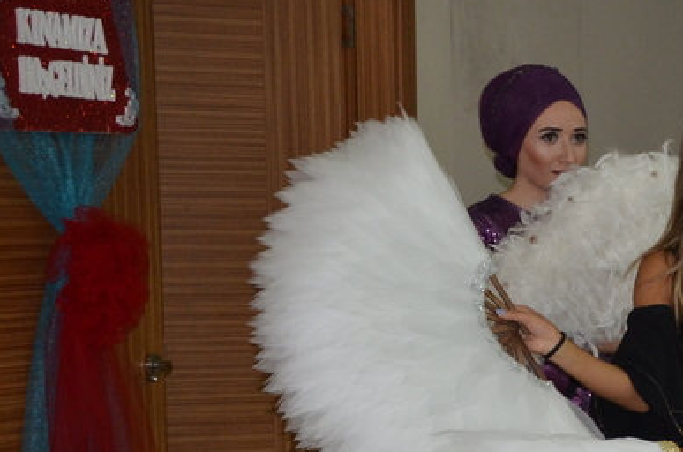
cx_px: 994
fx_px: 2555
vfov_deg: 10.0
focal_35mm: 135
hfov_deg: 14.3
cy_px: 471
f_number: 4.2
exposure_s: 1/60
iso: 800
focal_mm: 30
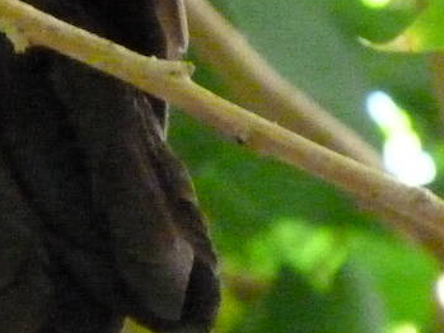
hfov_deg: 1.0
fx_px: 26201
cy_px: -278
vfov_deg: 0.7
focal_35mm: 2042
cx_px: -73
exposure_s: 1/30
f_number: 4.4
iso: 1600
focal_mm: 80.1
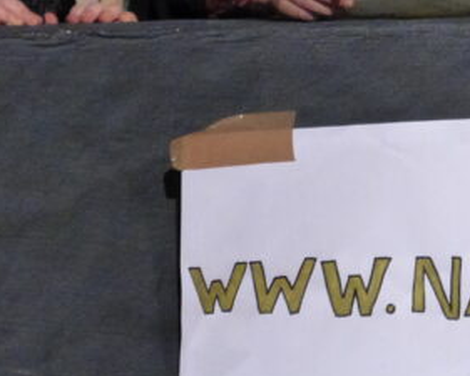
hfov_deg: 2.1
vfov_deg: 1.6
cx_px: 286
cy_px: -95
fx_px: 13122
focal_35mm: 943
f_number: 4.1
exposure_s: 1/60
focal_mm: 63.7
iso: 1250
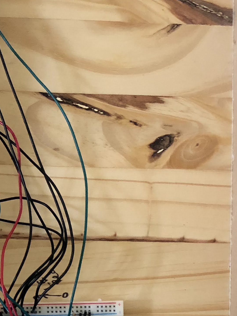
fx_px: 712
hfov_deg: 18.8
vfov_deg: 23.8
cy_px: 323
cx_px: 55
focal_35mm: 78
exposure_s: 1/12
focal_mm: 3.99
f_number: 1.8
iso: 100
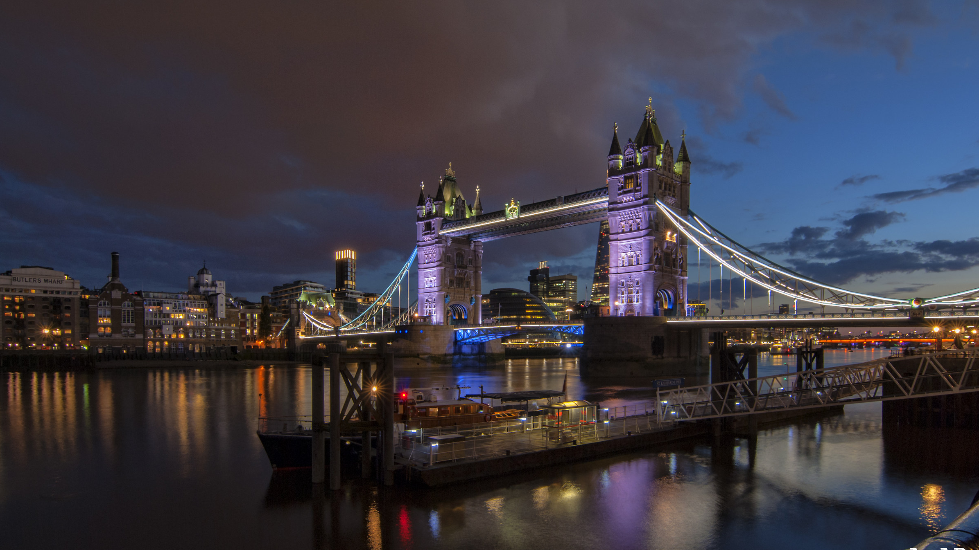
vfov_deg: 54.6
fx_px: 533
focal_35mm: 21
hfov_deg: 85.1
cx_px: 491
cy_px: 249
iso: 100
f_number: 10
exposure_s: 6
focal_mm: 13
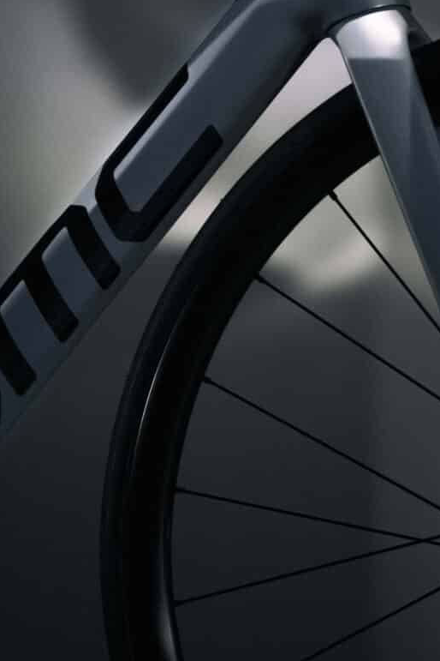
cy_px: 88
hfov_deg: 4.9
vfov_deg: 7.4
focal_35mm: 279
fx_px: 5115
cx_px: 136
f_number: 2.8
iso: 320
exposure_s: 1/80
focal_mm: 105
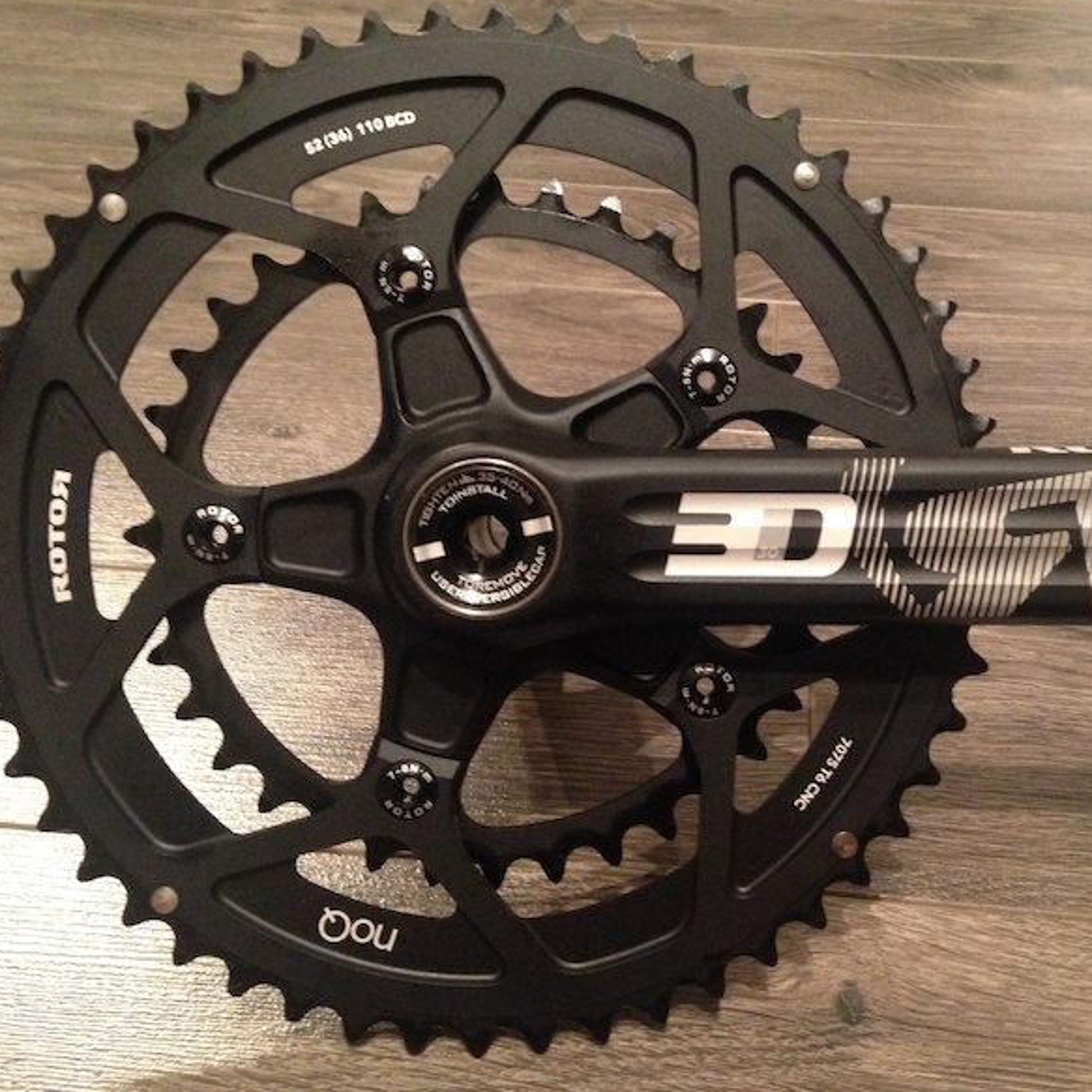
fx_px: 1428
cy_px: 536
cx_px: 678
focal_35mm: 40
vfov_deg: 41.9
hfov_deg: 41.6
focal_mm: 4.12
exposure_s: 1/15
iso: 640
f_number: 2.4
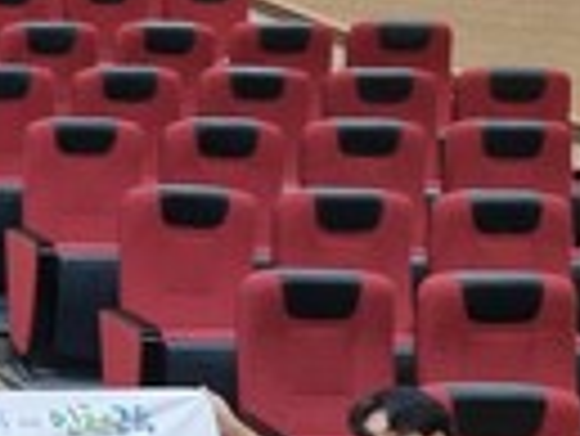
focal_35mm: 121
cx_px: -688
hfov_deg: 13.3
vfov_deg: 12.2
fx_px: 2029
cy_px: 72
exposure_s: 1/60
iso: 160
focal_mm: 5.4
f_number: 1.8
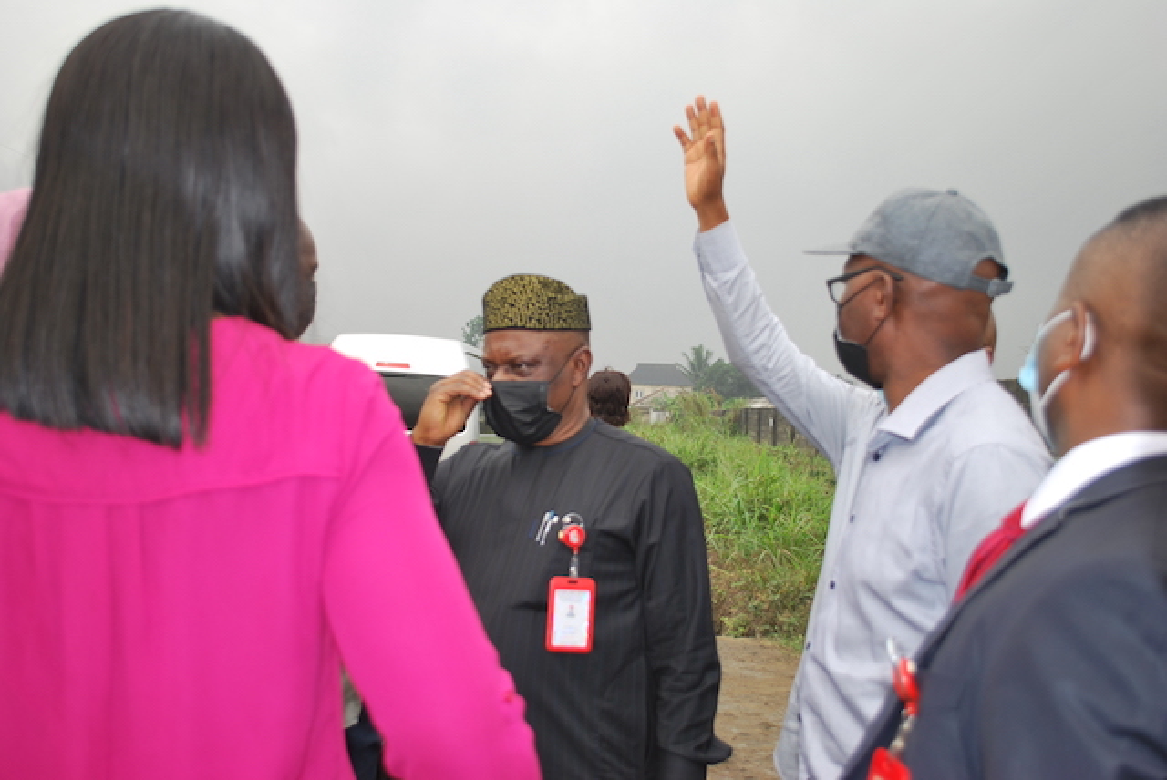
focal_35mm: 39
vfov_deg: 34.3
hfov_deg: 49.5
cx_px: 584
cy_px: 390
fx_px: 1265
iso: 100
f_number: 4.2
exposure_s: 1/125
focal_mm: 26
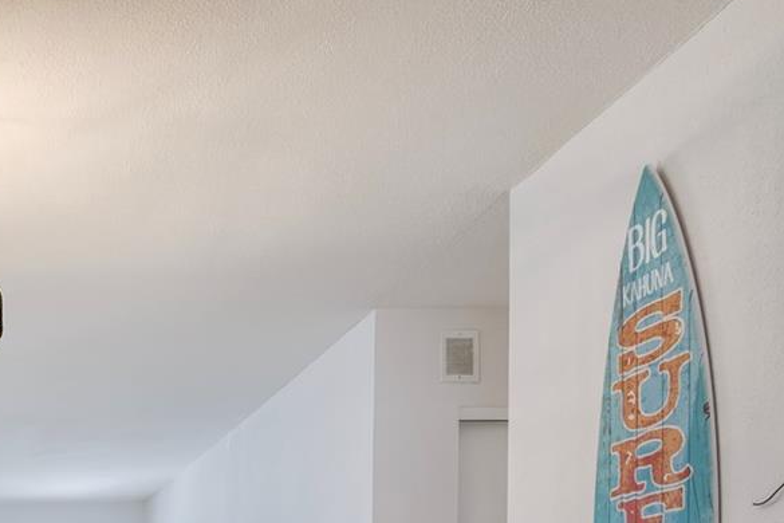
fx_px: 893
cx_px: -40
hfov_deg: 40.1
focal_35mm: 41
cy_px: 693
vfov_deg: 27.0
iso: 100
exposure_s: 1/4
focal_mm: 10
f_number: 8
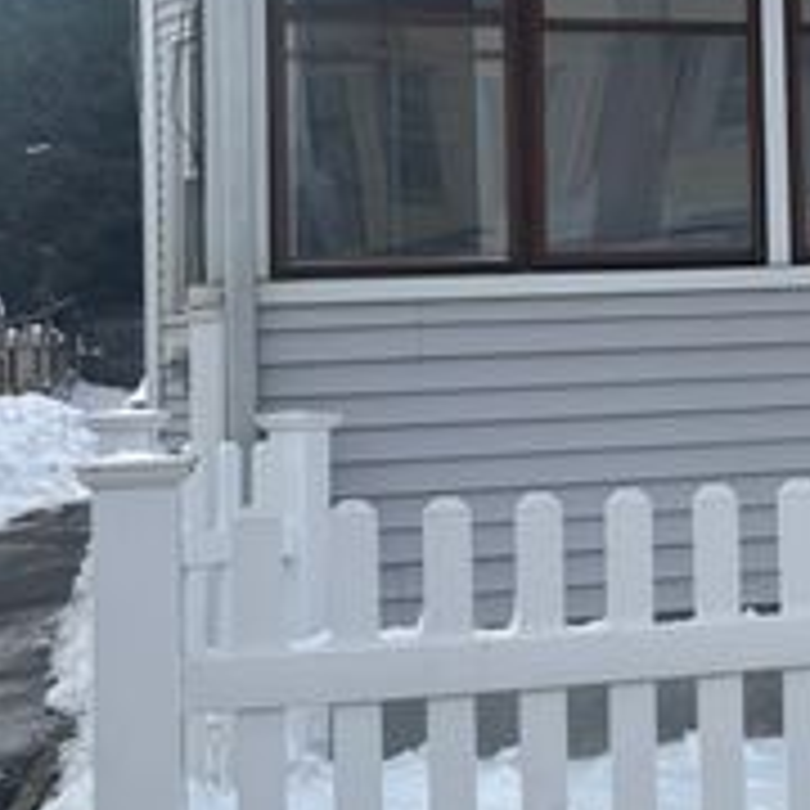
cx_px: 1080
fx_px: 2250
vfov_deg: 20.3
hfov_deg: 18.8
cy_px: 209
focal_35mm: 85
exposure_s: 1/2288
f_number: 1.6
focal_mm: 5.96
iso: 50
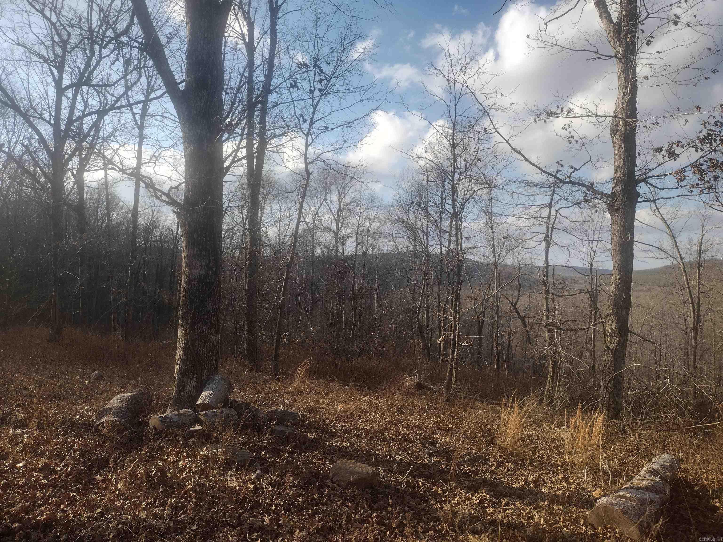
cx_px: 362
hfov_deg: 65.3
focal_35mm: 27
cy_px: 271
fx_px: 564
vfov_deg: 51.4
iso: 100
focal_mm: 4.71
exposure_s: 1/1508
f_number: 1.7
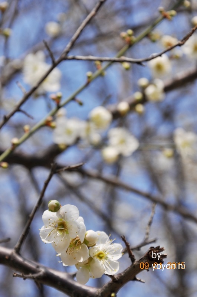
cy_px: 148
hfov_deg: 8.7
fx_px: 1297
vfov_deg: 13.1
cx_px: 98
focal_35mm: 158
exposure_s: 1/400
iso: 200
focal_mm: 105
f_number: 10
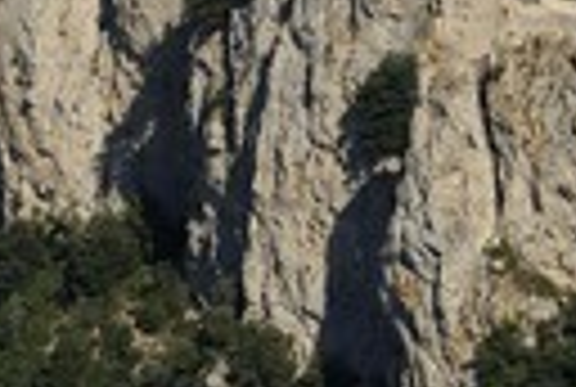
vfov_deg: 2.3
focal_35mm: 605
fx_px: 9703
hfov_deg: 3.4
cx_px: 81
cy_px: -126
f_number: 8
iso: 400
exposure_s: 1/1250
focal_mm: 185
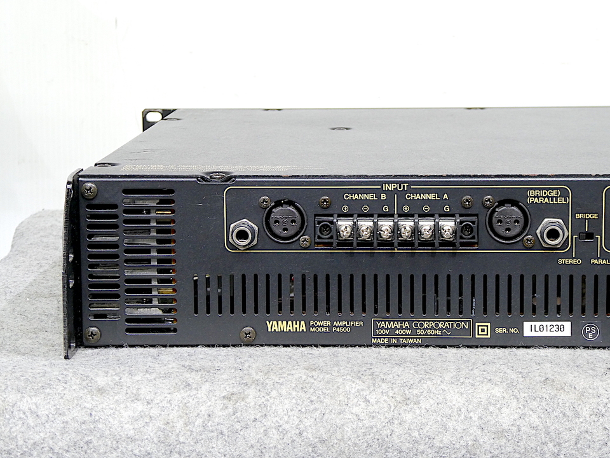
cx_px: 305
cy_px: 229
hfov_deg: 21.8
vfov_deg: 16.4
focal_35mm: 90
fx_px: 1586
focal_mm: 16.1
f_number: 4.9
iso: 200
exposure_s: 1/4
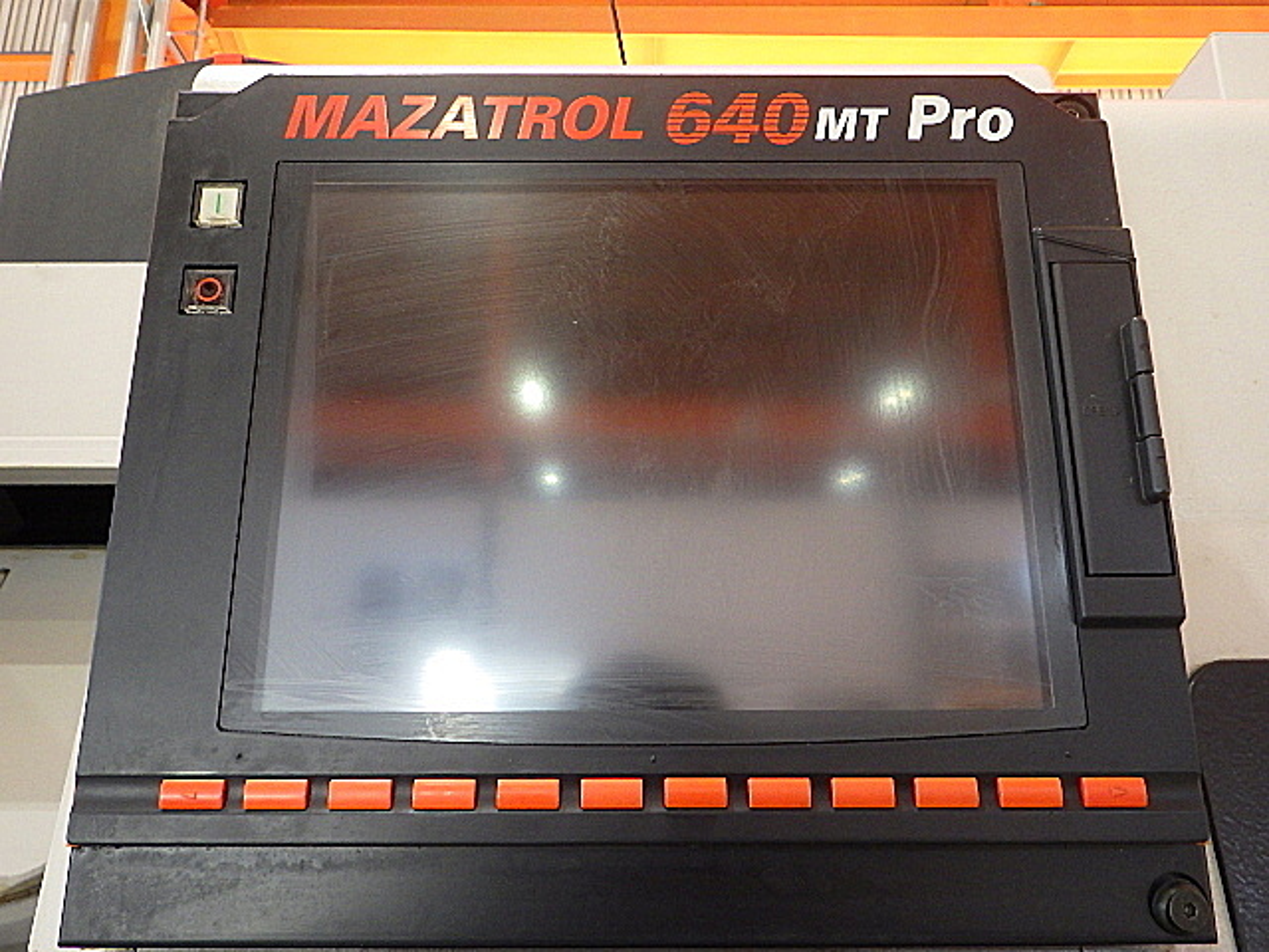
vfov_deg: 49.7
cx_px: 634
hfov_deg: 63.4
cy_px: 476
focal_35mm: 28
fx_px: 1026
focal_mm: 5
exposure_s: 1/45
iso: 640
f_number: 3.5
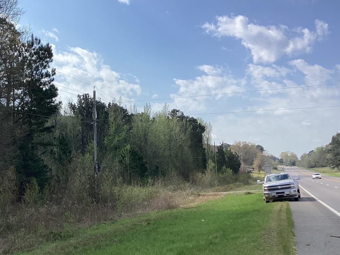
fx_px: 481
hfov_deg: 37.8
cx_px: 79
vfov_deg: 29.6
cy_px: 147
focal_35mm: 49
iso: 25
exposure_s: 1/1359
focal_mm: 3.3
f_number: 2.4
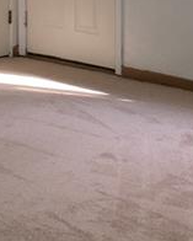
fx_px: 792
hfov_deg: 13.8
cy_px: -64
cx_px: 171
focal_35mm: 111
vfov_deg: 16.4
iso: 40
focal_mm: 4.15
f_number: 2.2
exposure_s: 1/120
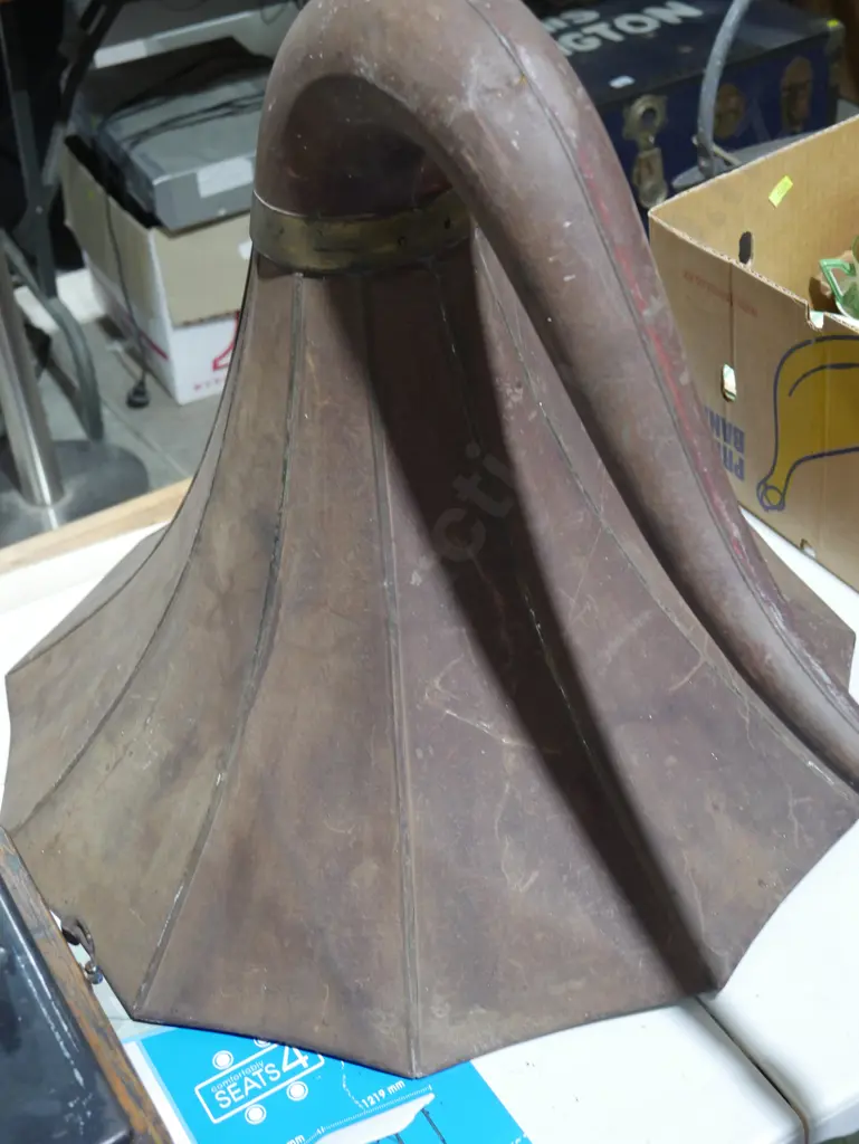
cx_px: 430
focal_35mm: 48
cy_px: 572
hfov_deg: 30.3
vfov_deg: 39.6
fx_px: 1587
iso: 1250
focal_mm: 24
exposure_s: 1/60
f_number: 5.2
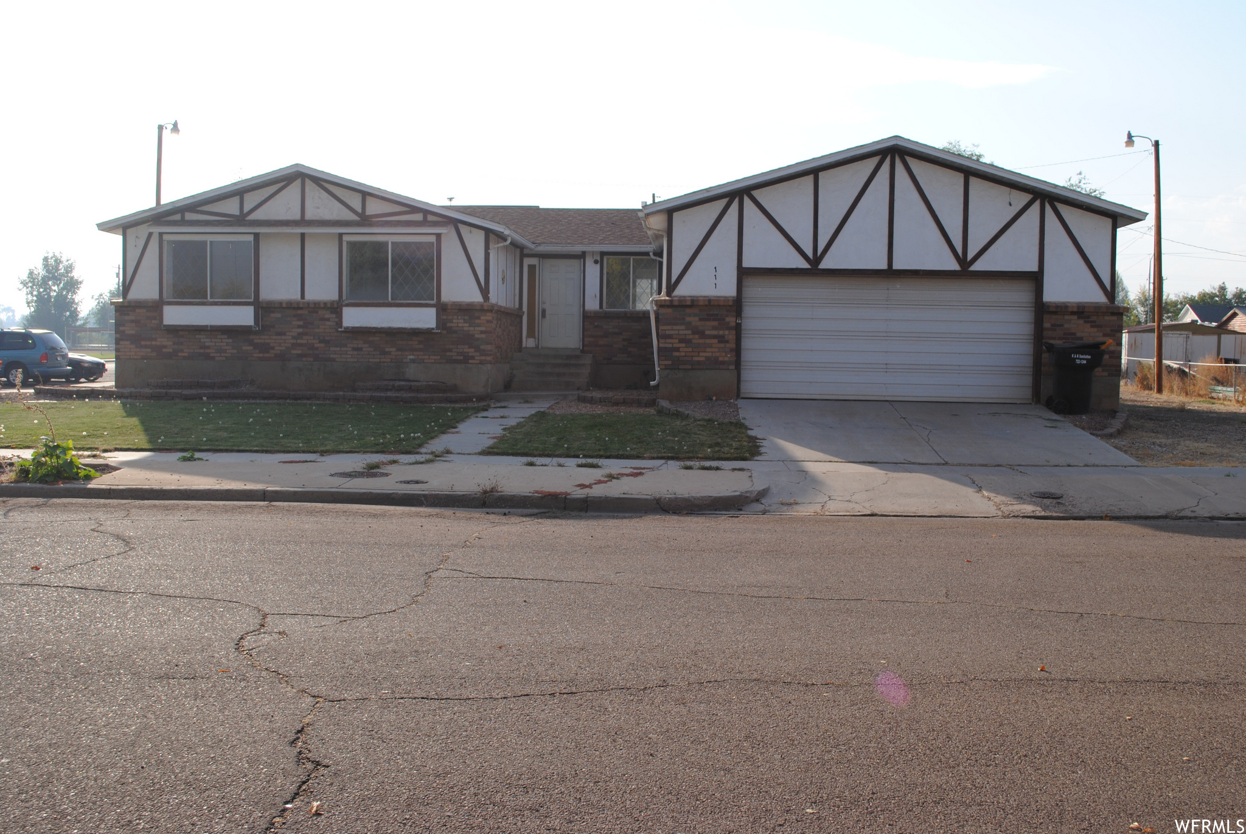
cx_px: 623
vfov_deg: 34.3
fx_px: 1351
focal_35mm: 39
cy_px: 417
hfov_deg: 49.5
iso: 100
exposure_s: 1/250
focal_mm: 26
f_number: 8
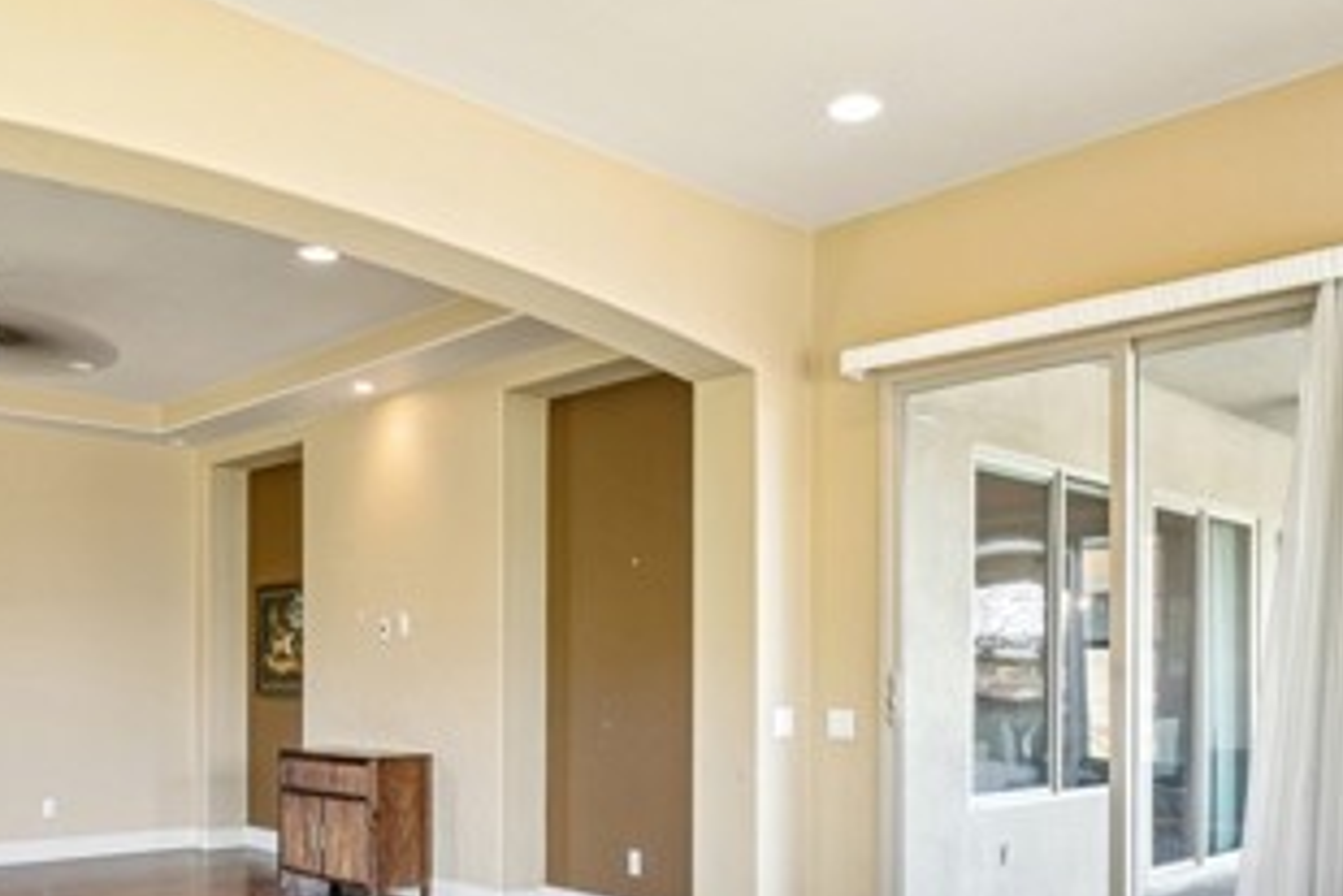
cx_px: 598
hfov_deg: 56.5
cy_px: 680
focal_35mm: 33
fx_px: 1247
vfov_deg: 38.5
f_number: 13
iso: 100
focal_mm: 16.2
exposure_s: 1/2.5
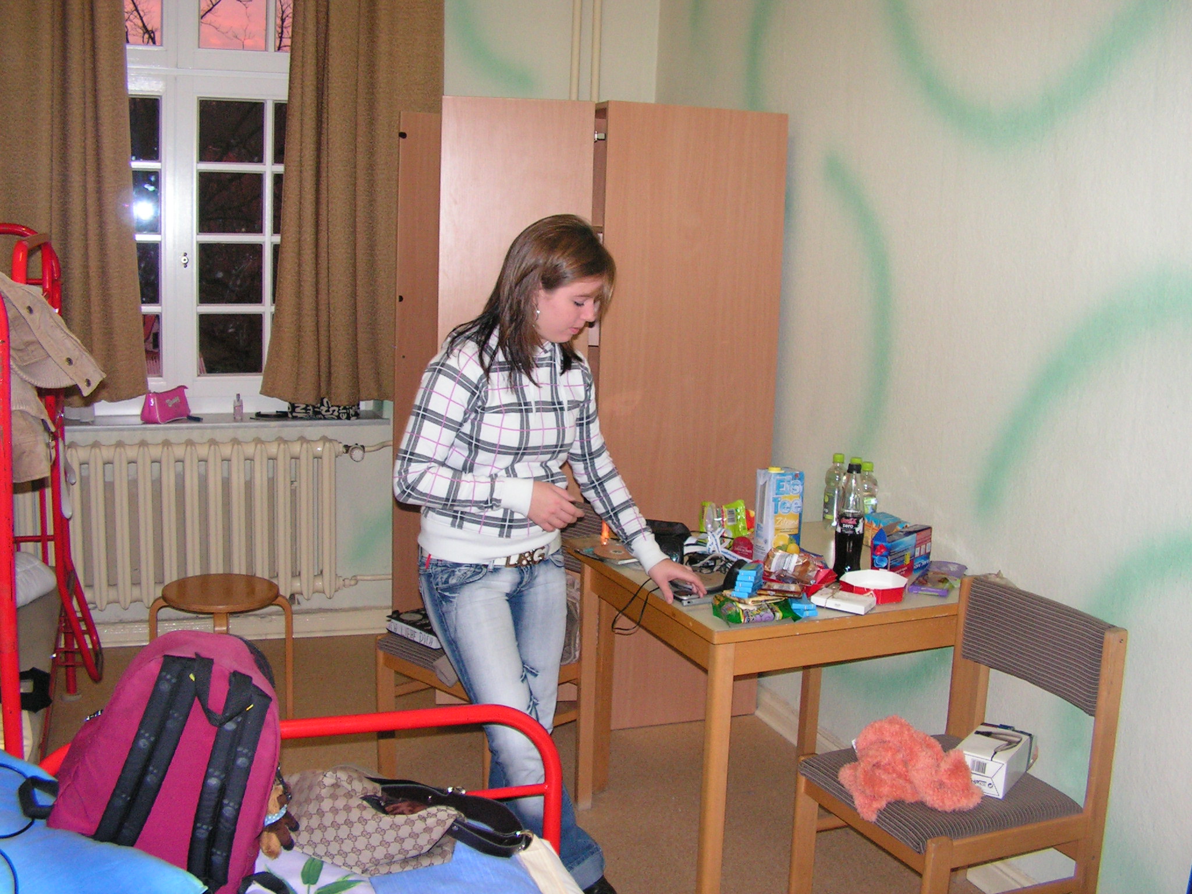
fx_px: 1240
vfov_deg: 39.7
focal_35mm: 36
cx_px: 596
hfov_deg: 51.4
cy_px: 447
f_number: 3.2
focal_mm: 6
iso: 200
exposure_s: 1/40
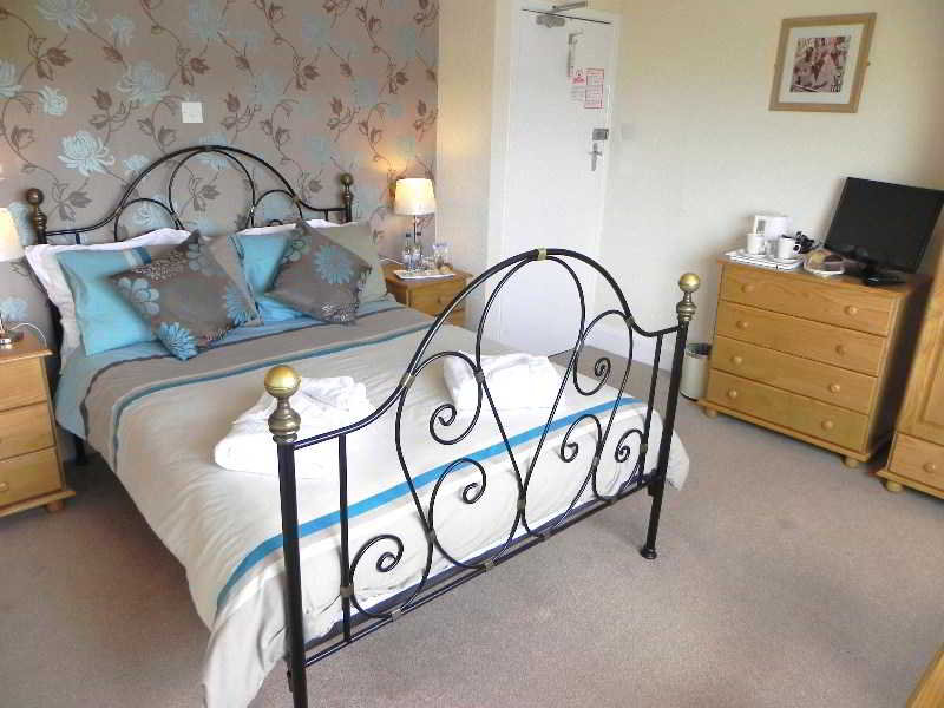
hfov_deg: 67.3
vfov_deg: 53.1
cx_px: 472
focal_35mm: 26
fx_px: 709
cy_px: 354
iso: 160
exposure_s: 1/86
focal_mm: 4.6
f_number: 3.2
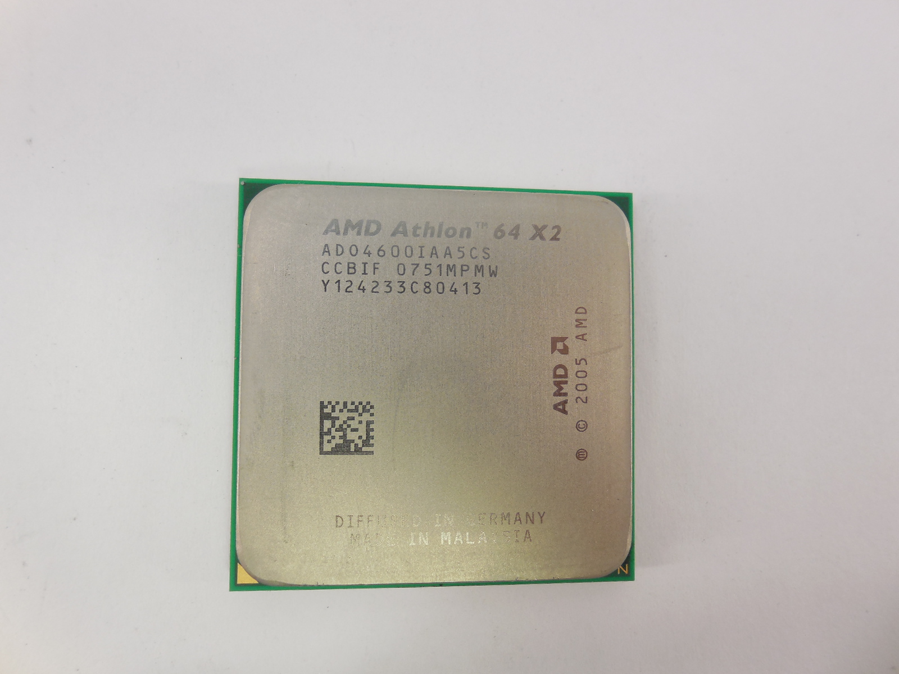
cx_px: 450
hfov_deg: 67.3
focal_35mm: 26
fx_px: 675
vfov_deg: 53.1
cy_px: 337
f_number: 3.5
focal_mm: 4.6
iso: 160
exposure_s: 1/30
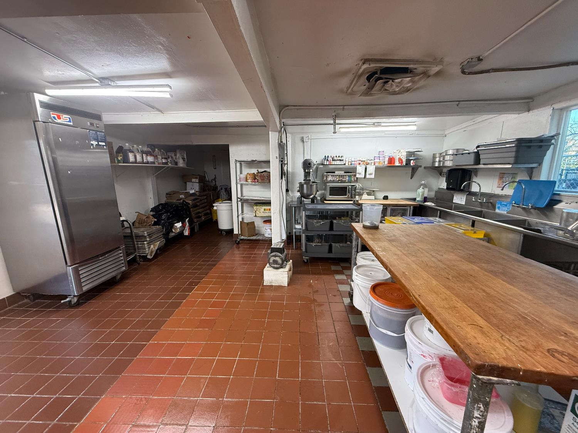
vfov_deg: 85.7
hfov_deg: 102.1
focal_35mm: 14
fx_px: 234
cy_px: 216
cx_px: 289
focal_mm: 2.22
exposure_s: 1/120
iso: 320
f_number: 2.2
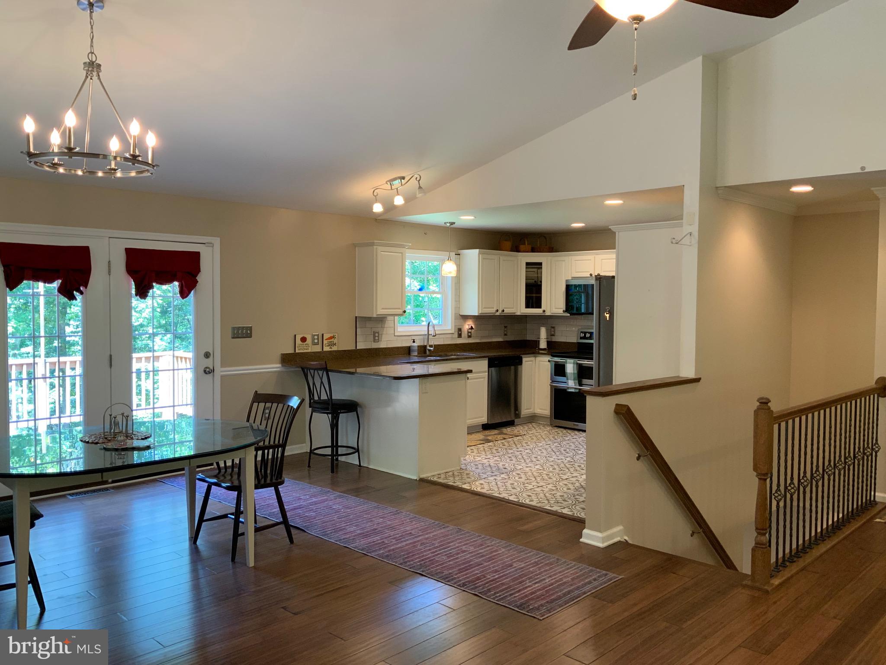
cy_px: 332
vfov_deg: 48.2
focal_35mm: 29
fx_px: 742
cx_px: 443
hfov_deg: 61.7
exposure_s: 1/60
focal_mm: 3
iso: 80
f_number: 1.8
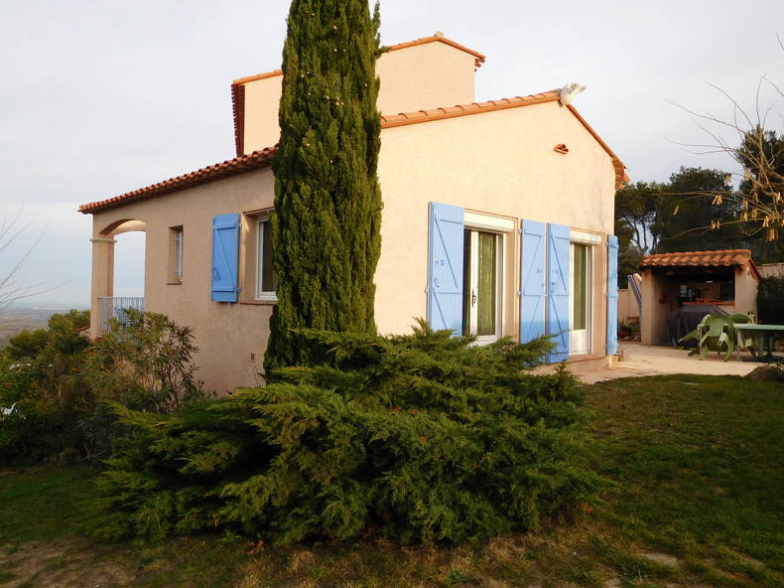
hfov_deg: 69.4
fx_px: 566
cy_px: 294
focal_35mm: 25
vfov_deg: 54.9
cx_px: 392
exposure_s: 1/400
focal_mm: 4.5
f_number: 3.4
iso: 125
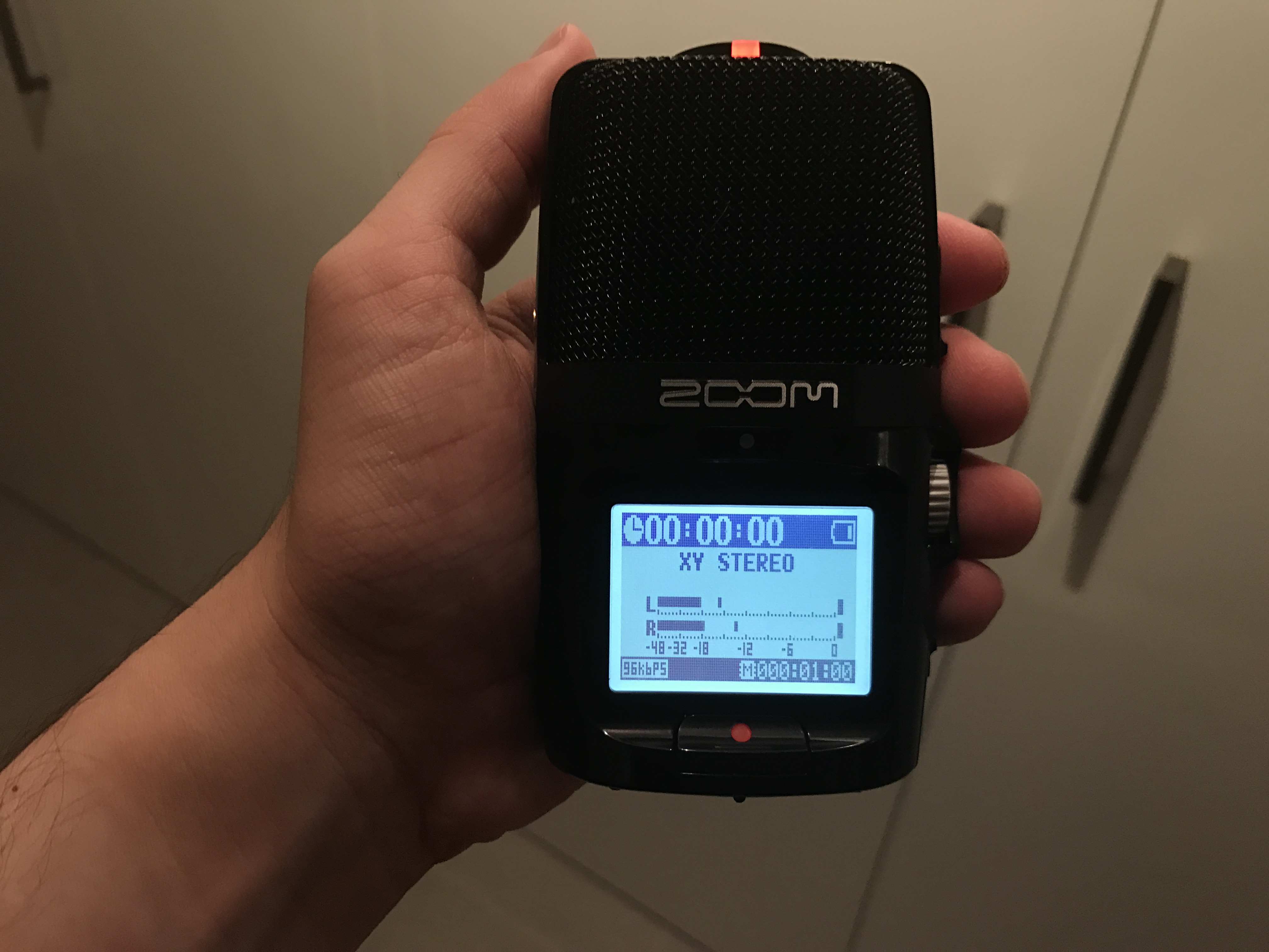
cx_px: 634
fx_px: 1026
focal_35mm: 28
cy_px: 476
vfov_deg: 49.7
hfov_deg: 63.4
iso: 50
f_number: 1.8
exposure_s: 1/17
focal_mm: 3.99
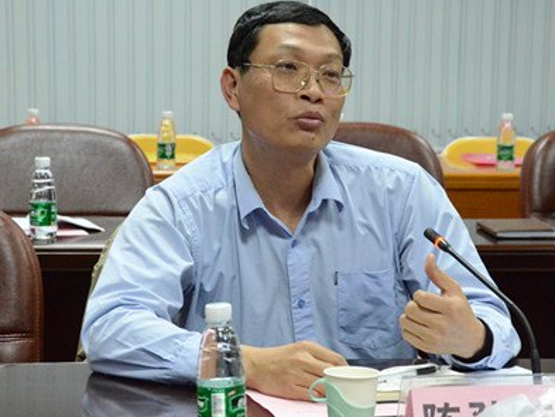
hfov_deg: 15.4
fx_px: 2053
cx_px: 294
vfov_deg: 11.6
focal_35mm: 128
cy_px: 206
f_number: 7.1
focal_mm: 70
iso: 6400
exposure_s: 1/50
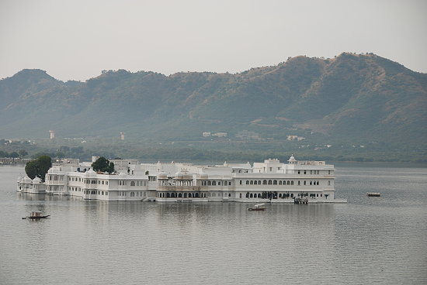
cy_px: 142
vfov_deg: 12.2
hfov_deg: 18.2
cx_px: 214
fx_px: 1336
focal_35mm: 112
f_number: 5.6
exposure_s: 1/500
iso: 125
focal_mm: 75
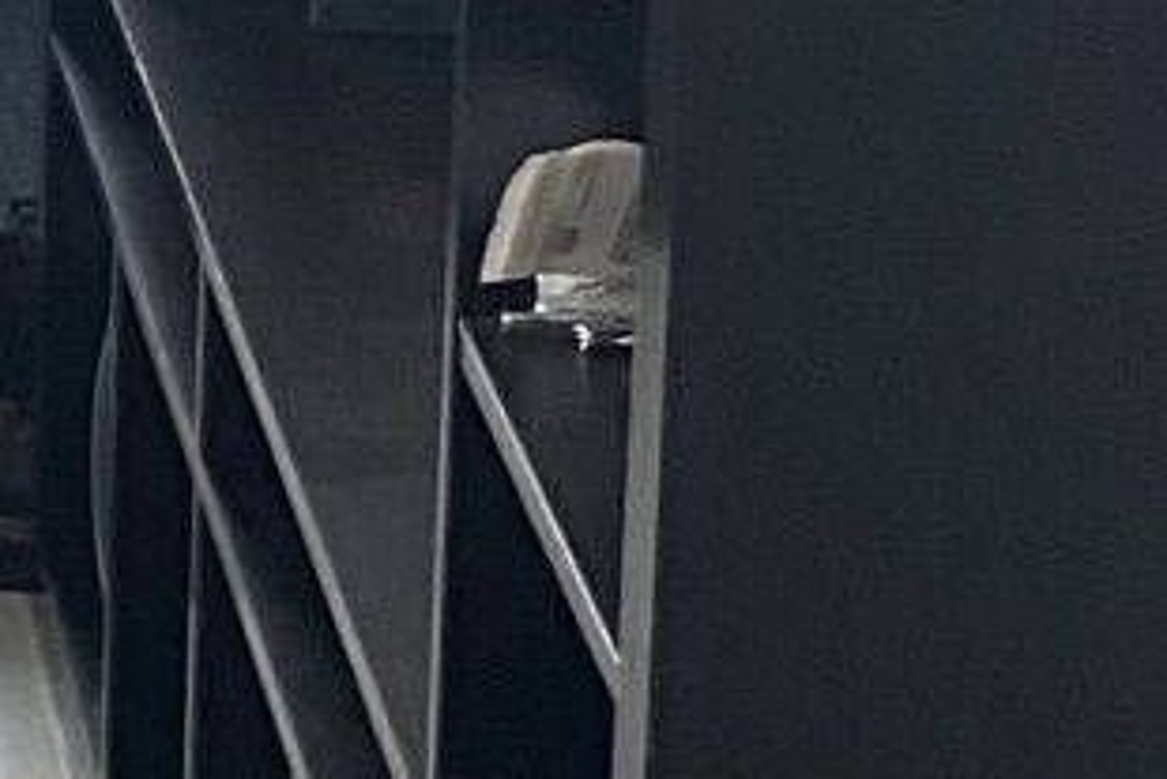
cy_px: -807
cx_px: -1476
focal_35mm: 186
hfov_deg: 9.9
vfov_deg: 7.1
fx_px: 6032
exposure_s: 1/60
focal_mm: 4.25
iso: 320
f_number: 1.8
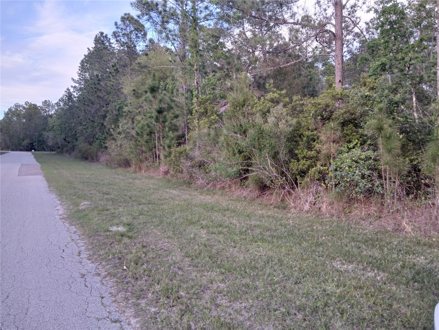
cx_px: 220
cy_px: 165
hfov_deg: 67.3
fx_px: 330
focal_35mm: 26
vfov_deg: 53.1
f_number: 1.8
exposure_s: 1/60
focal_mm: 3.98
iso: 25
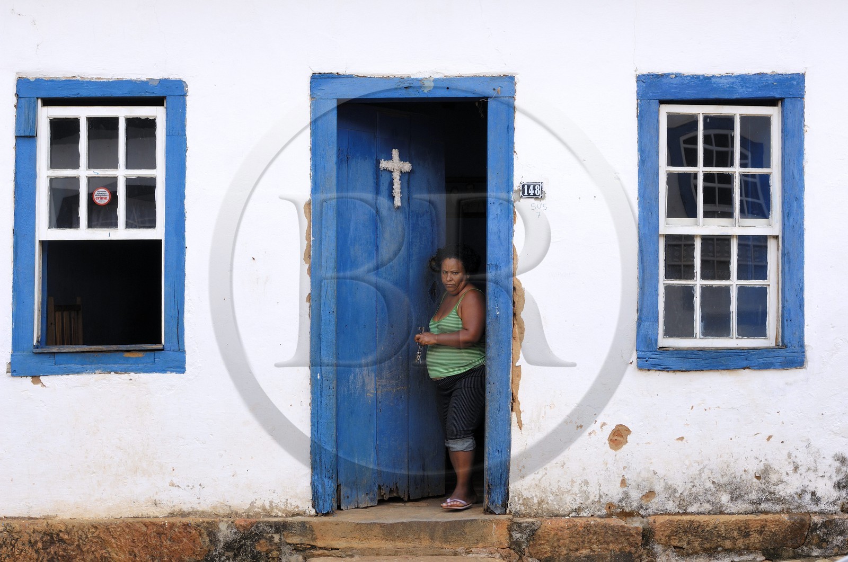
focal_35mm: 52
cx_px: 424
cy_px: 281
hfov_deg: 37.9
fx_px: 1235
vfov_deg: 25.7
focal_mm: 35
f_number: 5.6
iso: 100
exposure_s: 1/125
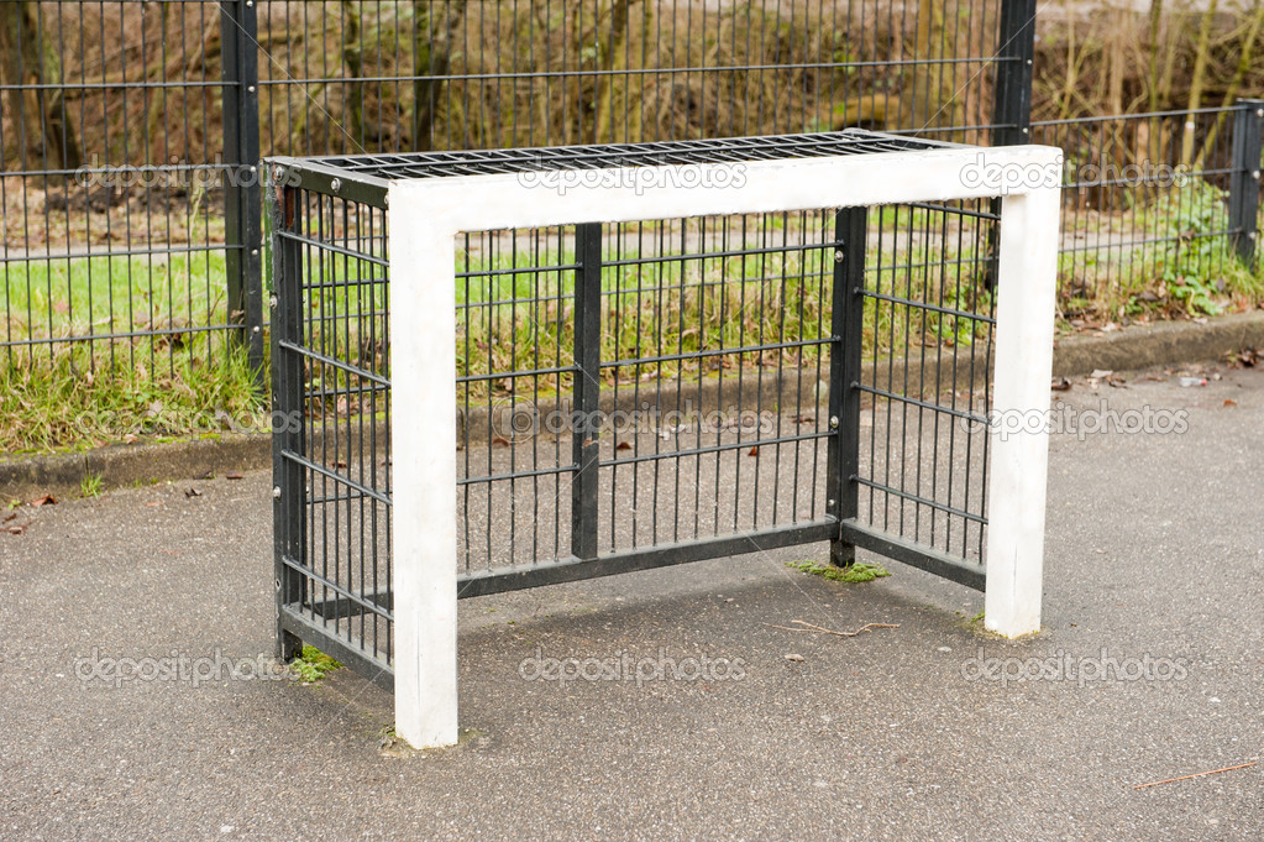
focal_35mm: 70
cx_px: 632
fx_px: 2456
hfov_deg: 28.9
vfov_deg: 19.4
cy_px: 421
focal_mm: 70
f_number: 5.6
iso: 800
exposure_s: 1/100
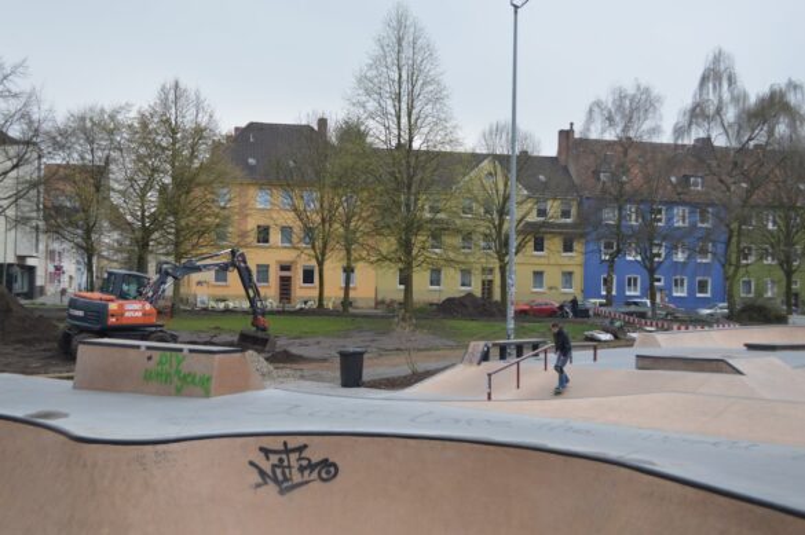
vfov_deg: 29.8
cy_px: 268
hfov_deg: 43.6
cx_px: 402
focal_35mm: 45
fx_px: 1005
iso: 140
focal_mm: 30
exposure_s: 1/125
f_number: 5.6
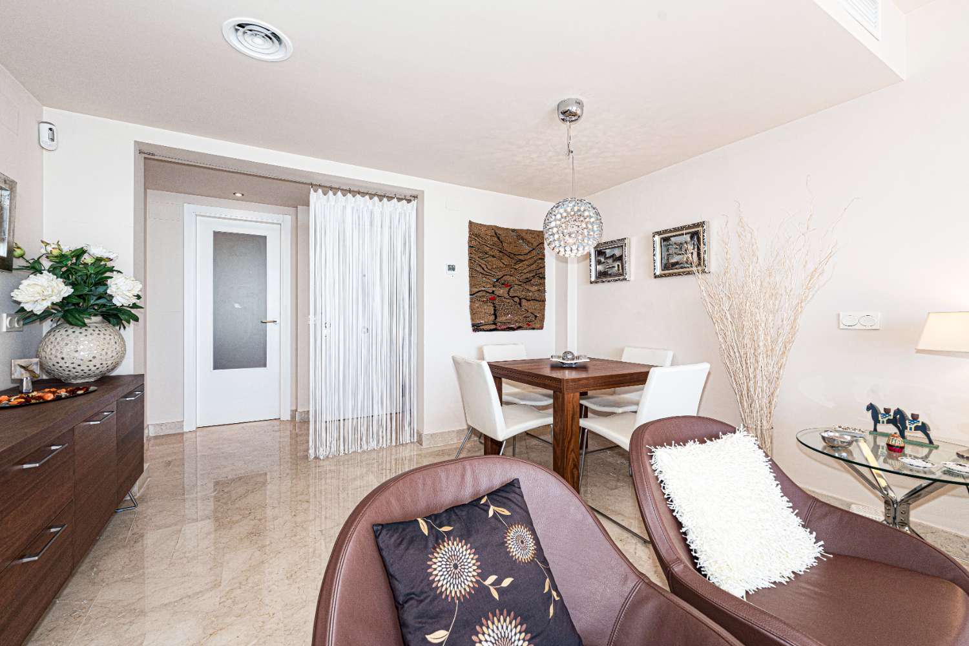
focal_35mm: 14
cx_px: 484
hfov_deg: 104.3
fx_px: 377
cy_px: 323
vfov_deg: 81.2
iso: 320
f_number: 8
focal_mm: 14
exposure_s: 1/40
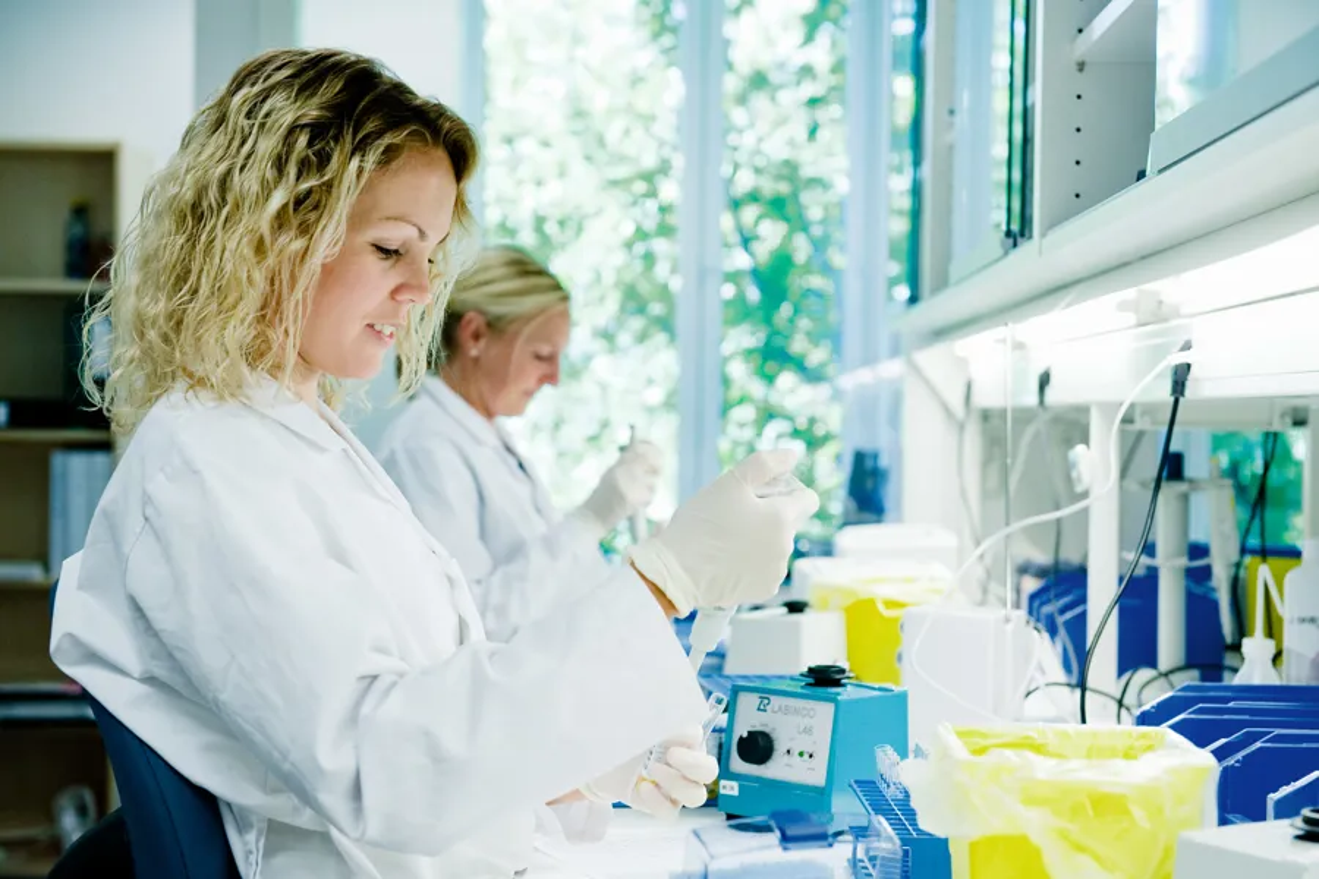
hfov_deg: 32.4
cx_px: 660
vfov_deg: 21.9
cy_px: 440
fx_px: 2271
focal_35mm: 62
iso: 1250
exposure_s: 1/250
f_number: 4.5
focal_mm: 62
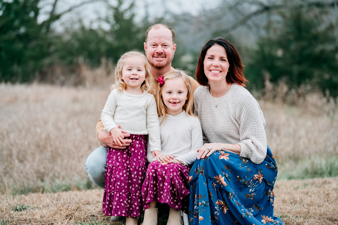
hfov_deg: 19.5
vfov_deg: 13.0
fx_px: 986
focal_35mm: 105
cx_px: 169
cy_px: 112
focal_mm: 105
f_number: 2.8
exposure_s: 1/400
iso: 2000
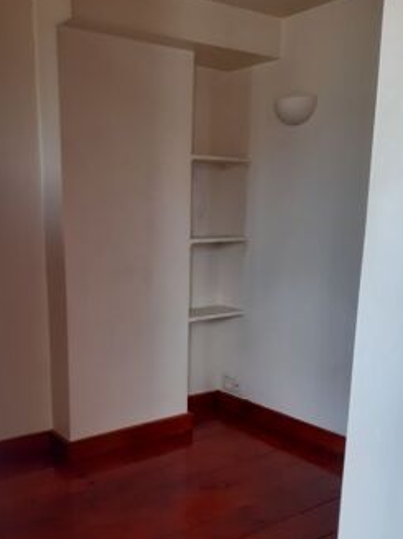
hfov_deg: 41.6
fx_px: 528
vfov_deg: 53.5
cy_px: 332
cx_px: 160
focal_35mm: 34
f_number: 1.7
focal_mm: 3.92
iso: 64
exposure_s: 1/50
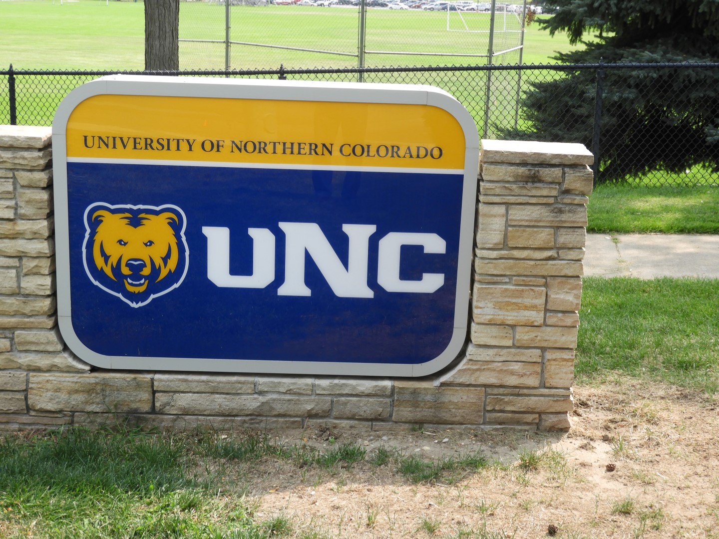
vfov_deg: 26.6
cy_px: 270
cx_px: 360
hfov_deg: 34.9
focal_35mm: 55
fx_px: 1142
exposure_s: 1/250
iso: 100
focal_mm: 9.9
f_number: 4
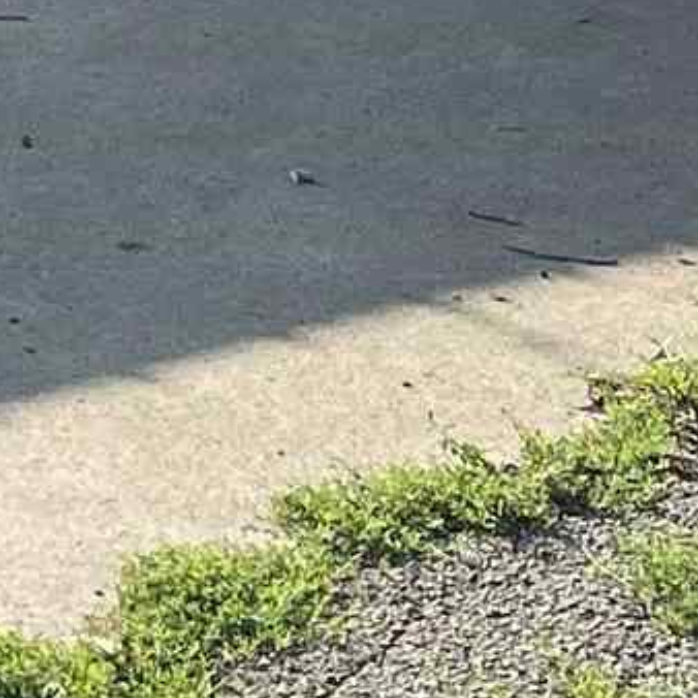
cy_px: -1134
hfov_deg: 7.7
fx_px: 4768
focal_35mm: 209
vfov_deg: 7.6
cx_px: -1035
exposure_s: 1/1916
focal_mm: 4.2
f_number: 1.6
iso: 32
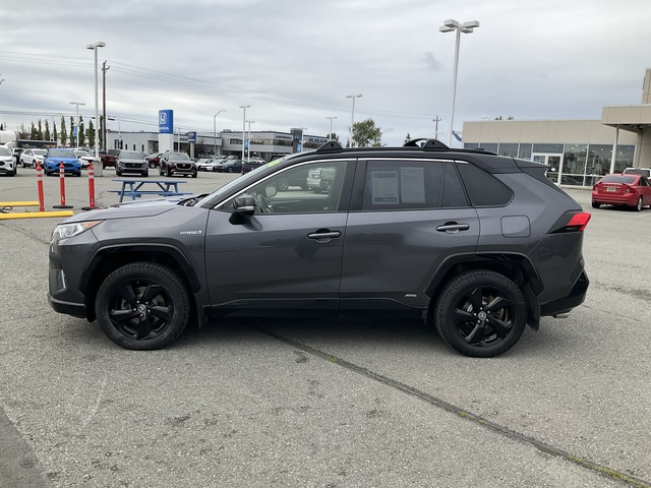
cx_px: 326
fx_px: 545
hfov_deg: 61.7
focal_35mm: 29
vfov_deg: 48.2
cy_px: 244
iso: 25
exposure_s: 1/749
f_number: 1.8
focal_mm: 3
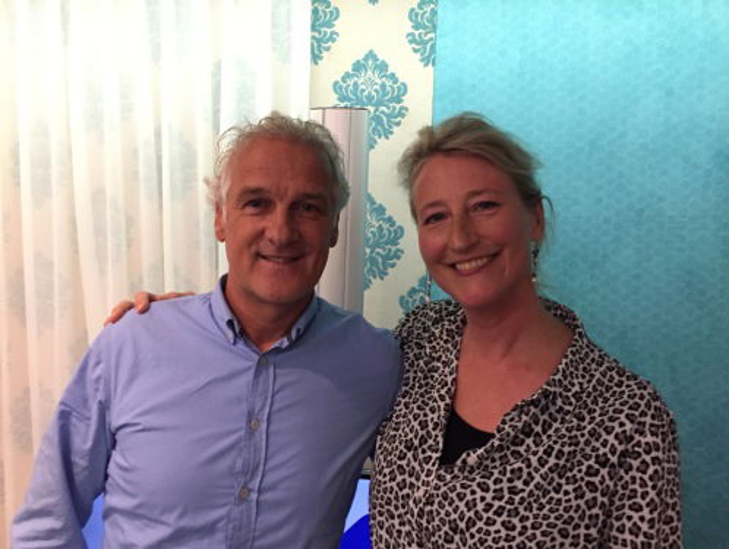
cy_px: 274
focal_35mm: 29
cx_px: 364
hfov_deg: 61.6
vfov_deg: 48.3
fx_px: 612
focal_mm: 4.15
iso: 250
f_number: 2.2
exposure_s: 1/17
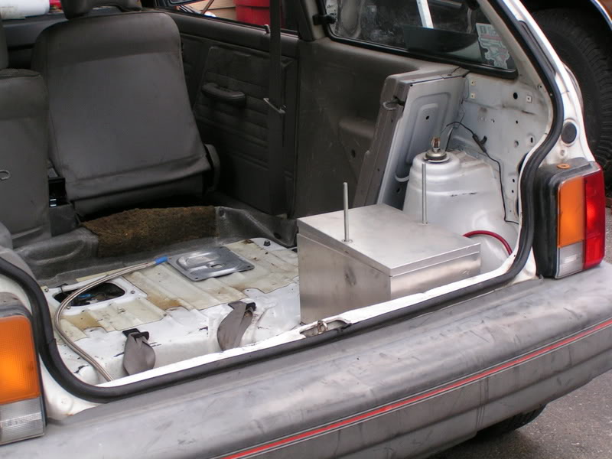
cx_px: 306
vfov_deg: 22.6
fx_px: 1149
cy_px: 230
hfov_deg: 29.8
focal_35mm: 65
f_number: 5.6
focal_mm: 10
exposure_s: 1/100
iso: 50
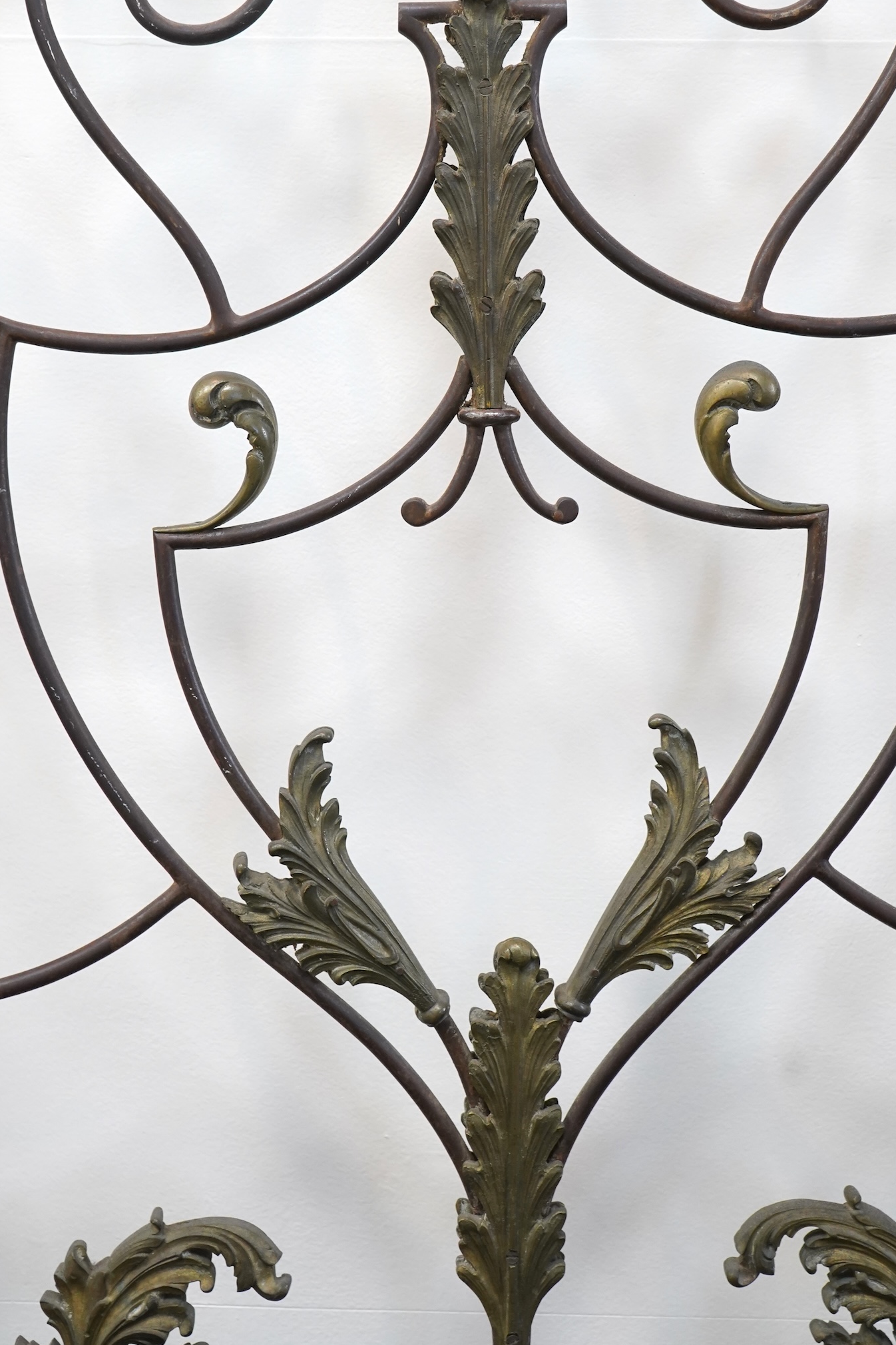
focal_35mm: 52
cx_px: 471
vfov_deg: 37.9
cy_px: 476
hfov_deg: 26.0
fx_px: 1941
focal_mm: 35
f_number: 6.3
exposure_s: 1/80
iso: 2000
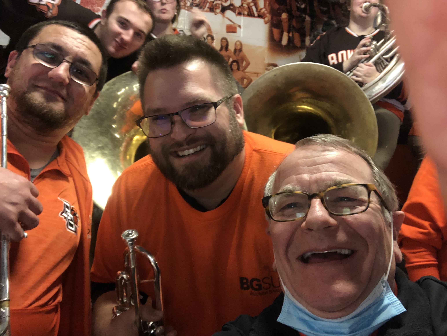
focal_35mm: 32
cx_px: 224
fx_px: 413
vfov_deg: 44.2
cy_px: 168
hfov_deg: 56.8
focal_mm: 2.87
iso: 200
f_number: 2.2
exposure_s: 1/30
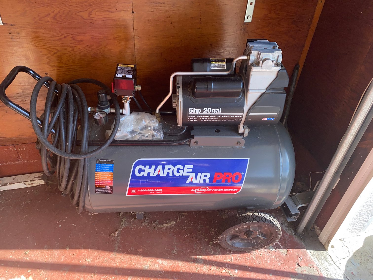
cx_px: 186
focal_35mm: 26
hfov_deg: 67.3
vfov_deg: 53.1
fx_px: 280
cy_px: 140
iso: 32
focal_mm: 4.25
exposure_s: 1/557
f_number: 1.8
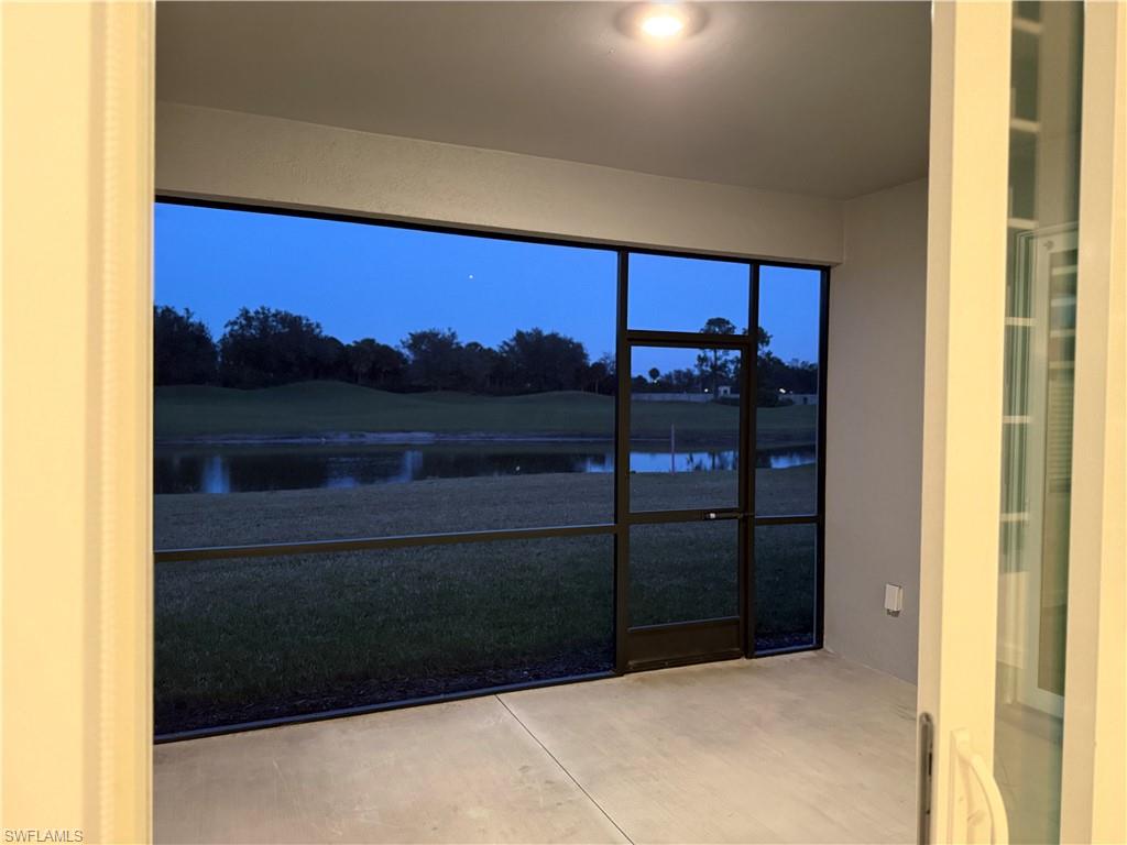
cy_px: 422
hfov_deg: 71.6
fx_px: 781
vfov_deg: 56.8
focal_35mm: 24
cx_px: 564
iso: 800
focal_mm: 6.76
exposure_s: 1/60
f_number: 1.78
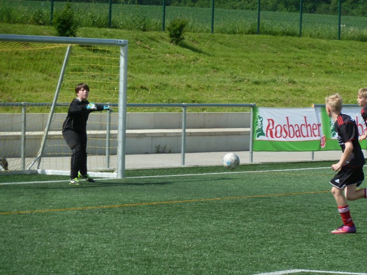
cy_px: 138
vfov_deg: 6.1
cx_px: 184
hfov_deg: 8.2
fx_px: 2566
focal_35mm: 242
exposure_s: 1/800
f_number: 4.7
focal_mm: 39.7
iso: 160
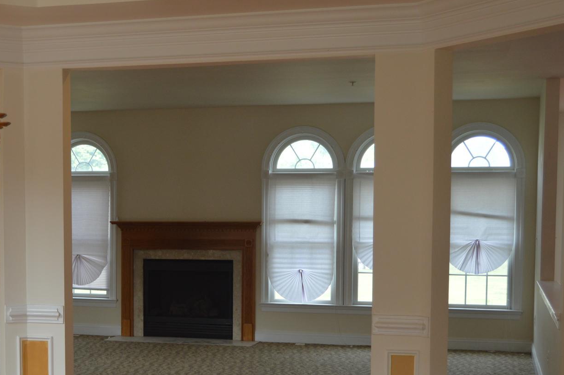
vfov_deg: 20.7
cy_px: 288
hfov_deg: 30.5
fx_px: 1017
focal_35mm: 65
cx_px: 148
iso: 400
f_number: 5.6
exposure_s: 1/125
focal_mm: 26
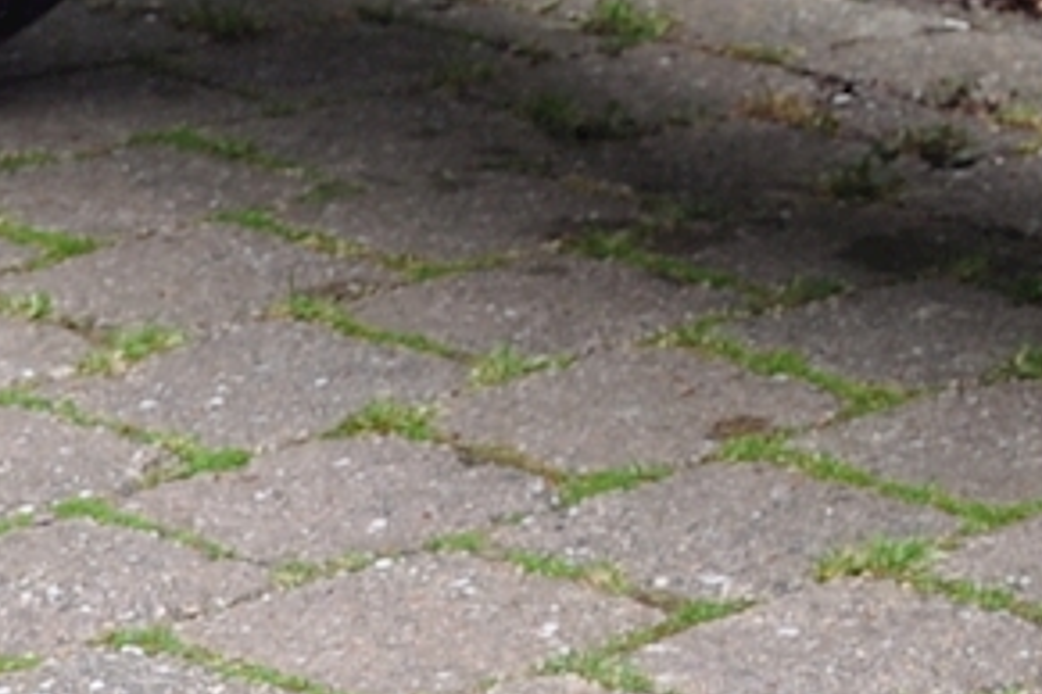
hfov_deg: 7.9
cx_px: 1361
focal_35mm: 257
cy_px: -1393
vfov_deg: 5.1
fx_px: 7438
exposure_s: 1/125
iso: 250
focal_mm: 26
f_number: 5.6
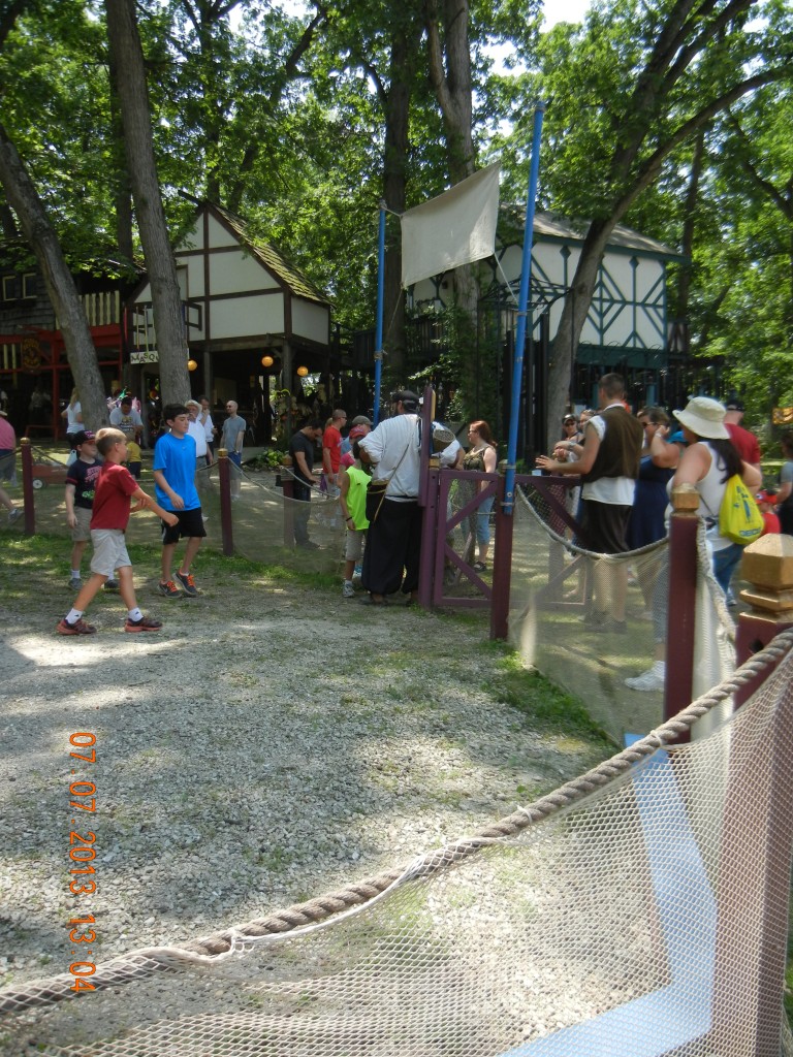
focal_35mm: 30
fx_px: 916
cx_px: 396
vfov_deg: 60.0
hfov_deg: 46.8
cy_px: 528
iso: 160
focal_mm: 5.4
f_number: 3.5
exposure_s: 1/478
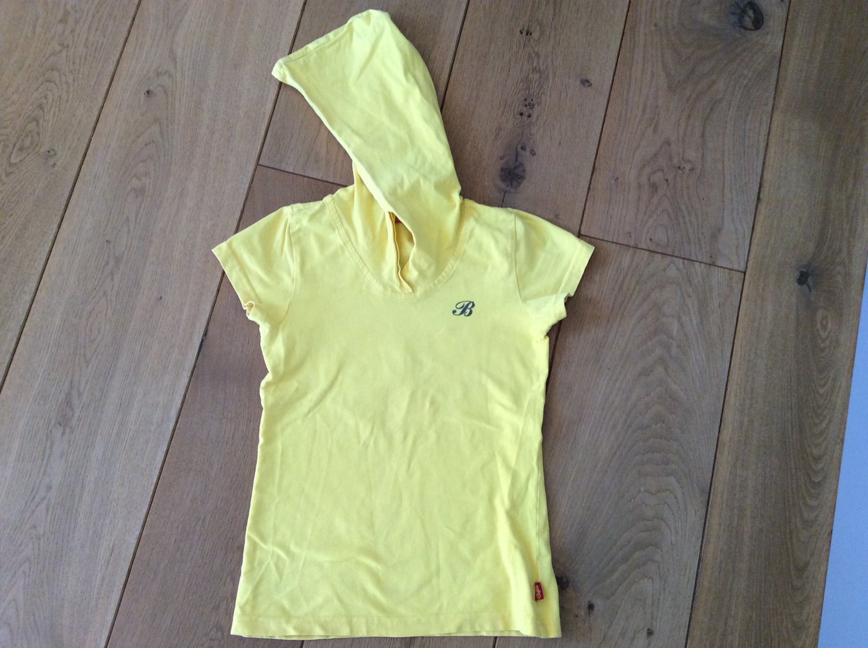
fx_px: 801
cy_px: 324
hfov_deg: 56.9
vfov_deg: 44.1
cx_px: 434
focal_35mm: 32
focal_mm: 3.3
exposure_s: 1/25
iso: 64
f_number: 2.4
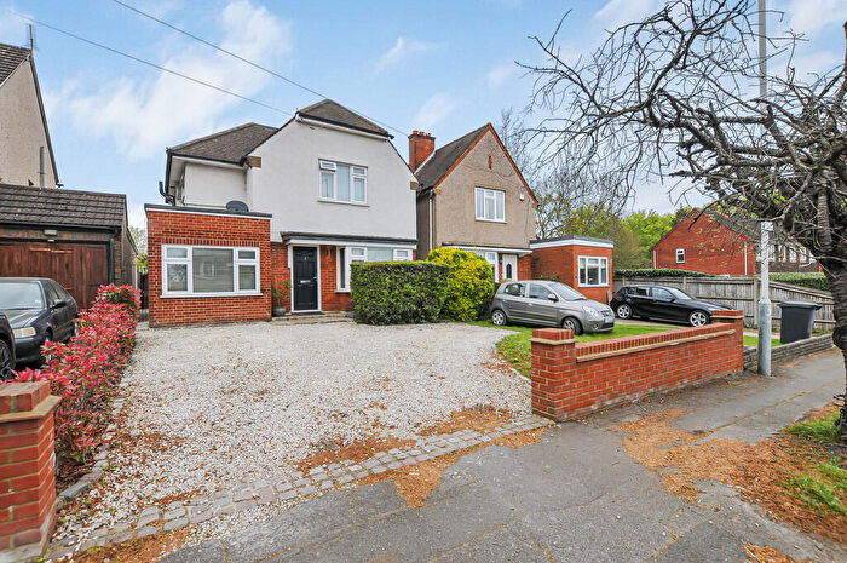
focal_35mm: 15
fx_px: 353
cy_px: 282
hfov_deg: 100.5
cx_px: 424
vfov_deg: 77.2
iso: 200
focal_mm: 10
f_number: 5.6
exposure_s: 1/320
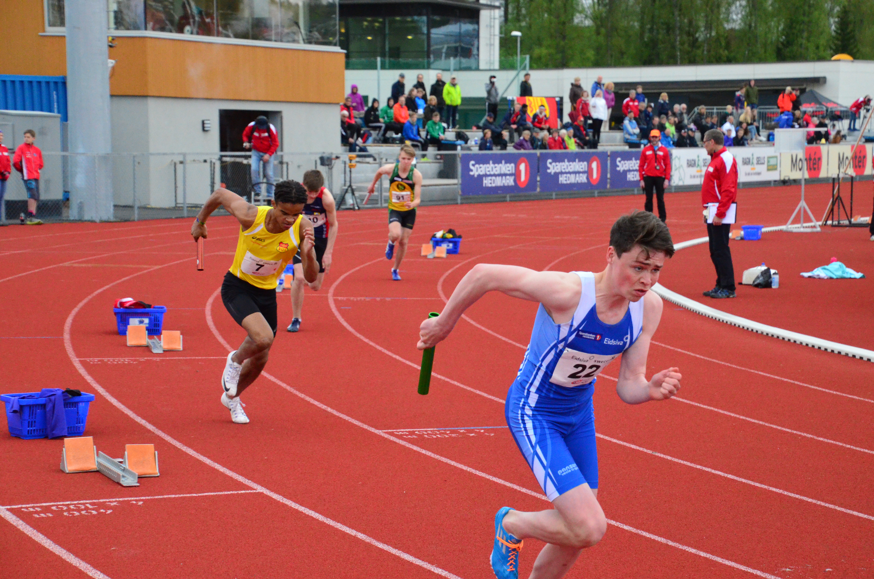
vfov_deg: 14.6
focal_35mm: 93
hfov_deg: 22.0
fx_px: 2253
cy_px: 290
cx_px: 437
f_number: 5
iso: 4000
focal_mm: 62
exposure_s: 1/2500
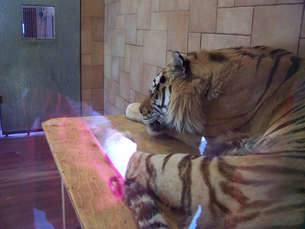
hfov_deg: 54.0
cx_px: 152
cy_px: 114
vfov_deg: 41.8
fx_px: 300
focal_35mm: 34
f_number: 2.7
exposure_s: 1/8
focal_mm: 5.6
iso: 160
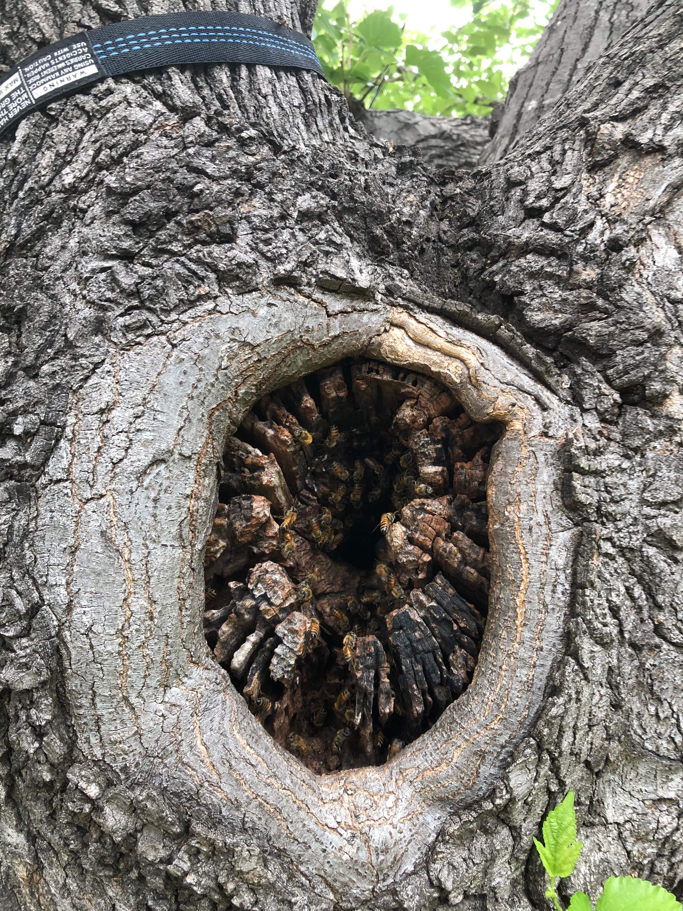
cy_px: 456
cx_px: 342
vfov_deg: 63.4
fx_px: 737
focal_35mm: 28
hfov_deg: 49.7
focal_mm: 4
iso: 25
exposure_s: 1/40
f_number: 1.8
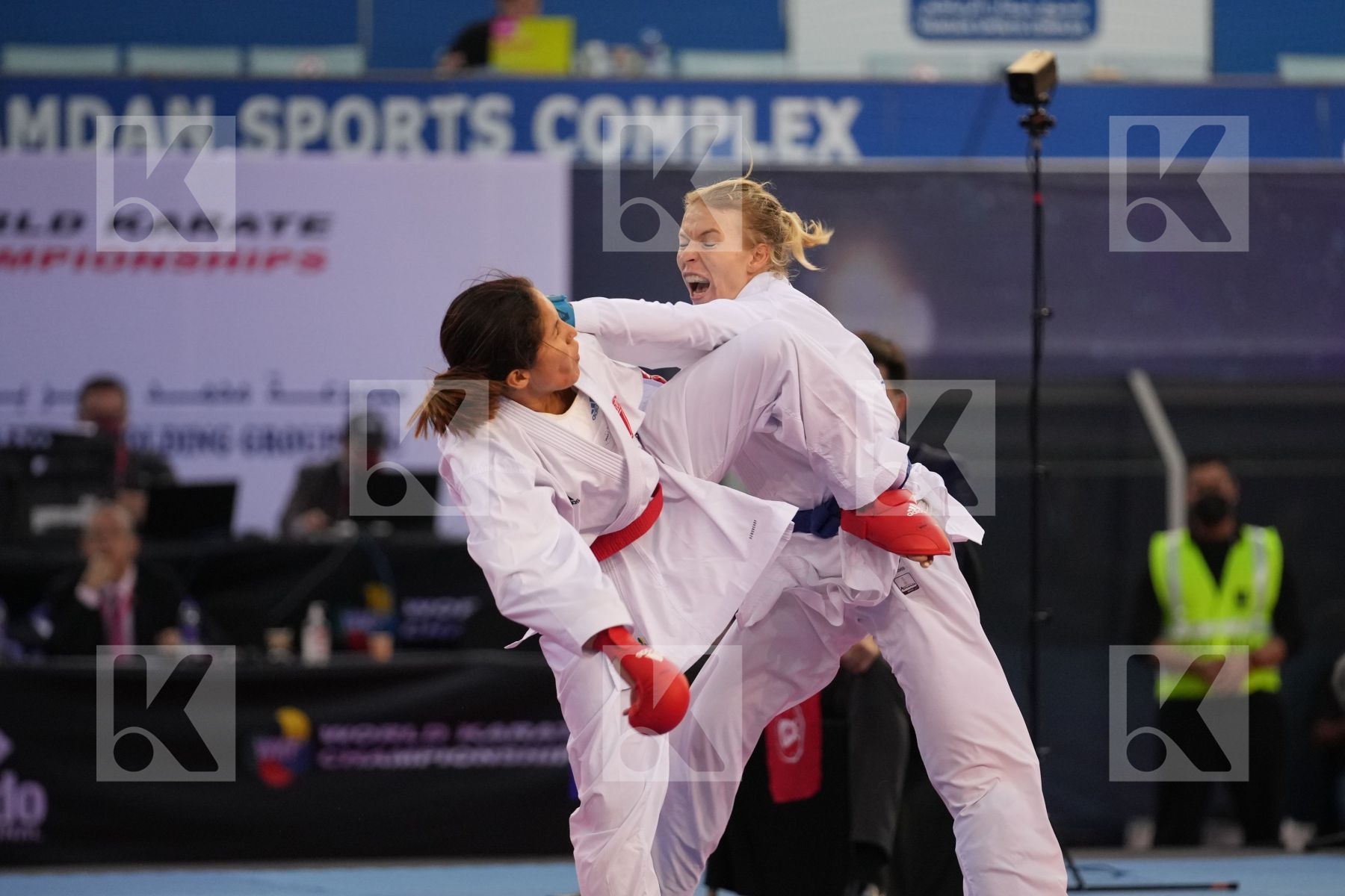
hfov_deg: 7.3
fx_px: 10572
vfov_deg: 4.9
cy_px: 448
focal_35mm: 283
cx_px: 672
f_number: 2.8
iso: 2000
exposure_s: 1/1000
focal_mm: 189
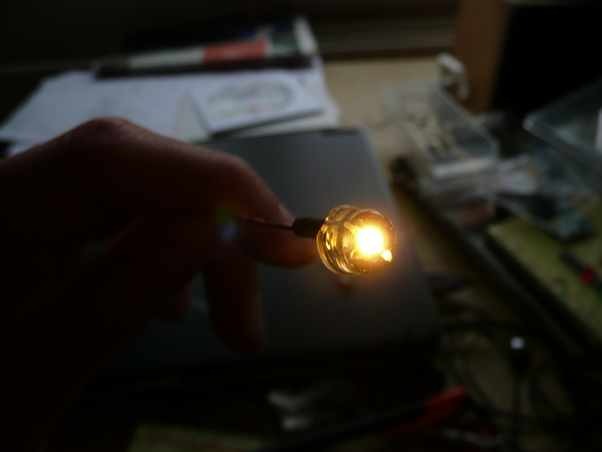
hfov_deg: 63.4
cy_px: 226
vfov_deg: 49.7
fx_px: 487
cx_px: 301
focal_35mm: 28
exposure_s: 1/100
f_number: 3.3
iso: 100
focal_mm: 4.6
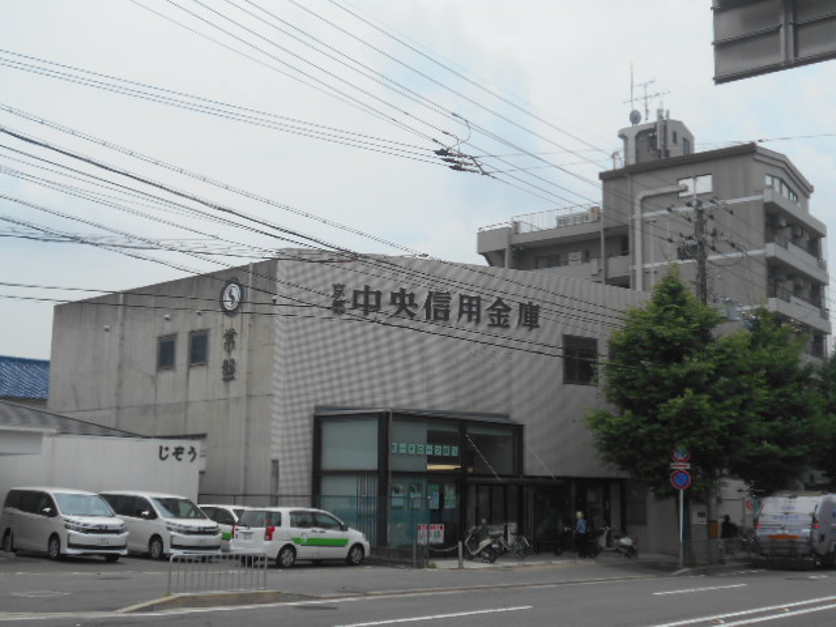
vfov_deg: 32.9
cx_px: 418
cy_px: 314
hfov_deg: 42.9
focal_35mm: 44
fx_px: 1063
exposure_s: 1/1000
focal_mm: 7.7
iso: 80
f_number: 4.2
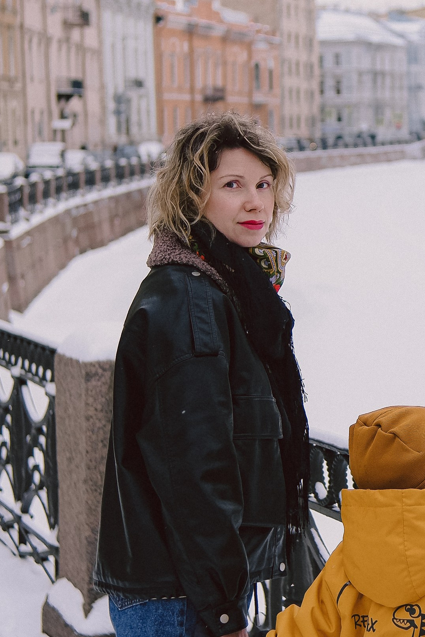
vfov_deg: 22.9
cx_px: 432
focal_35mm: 89
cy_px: 328
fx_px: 1576
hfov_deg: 15.1
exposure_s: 1/3200
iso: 200
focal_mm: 23
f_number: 2
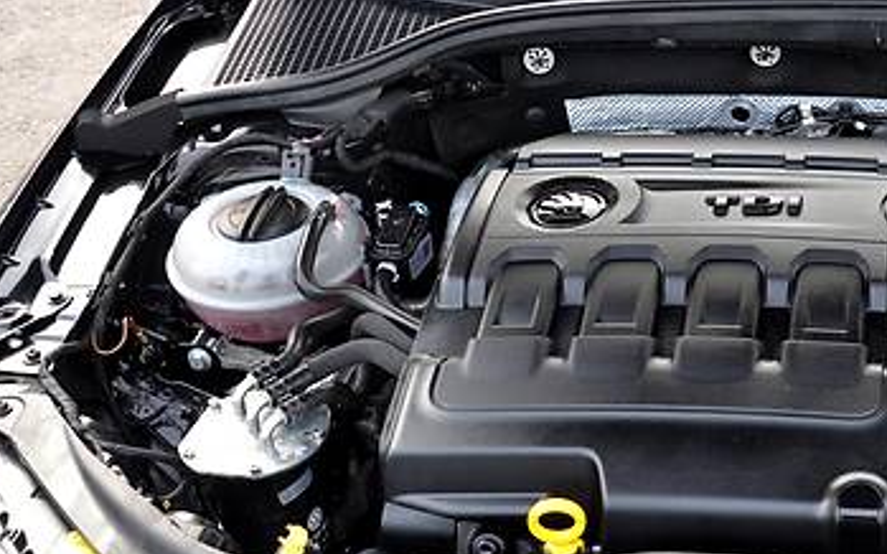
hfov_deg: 30.1
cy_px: 306
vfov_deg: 20.6
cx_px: 895
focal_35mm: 63
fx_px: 1523
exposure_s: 1/160
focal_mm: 18
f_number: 6.3
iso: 500
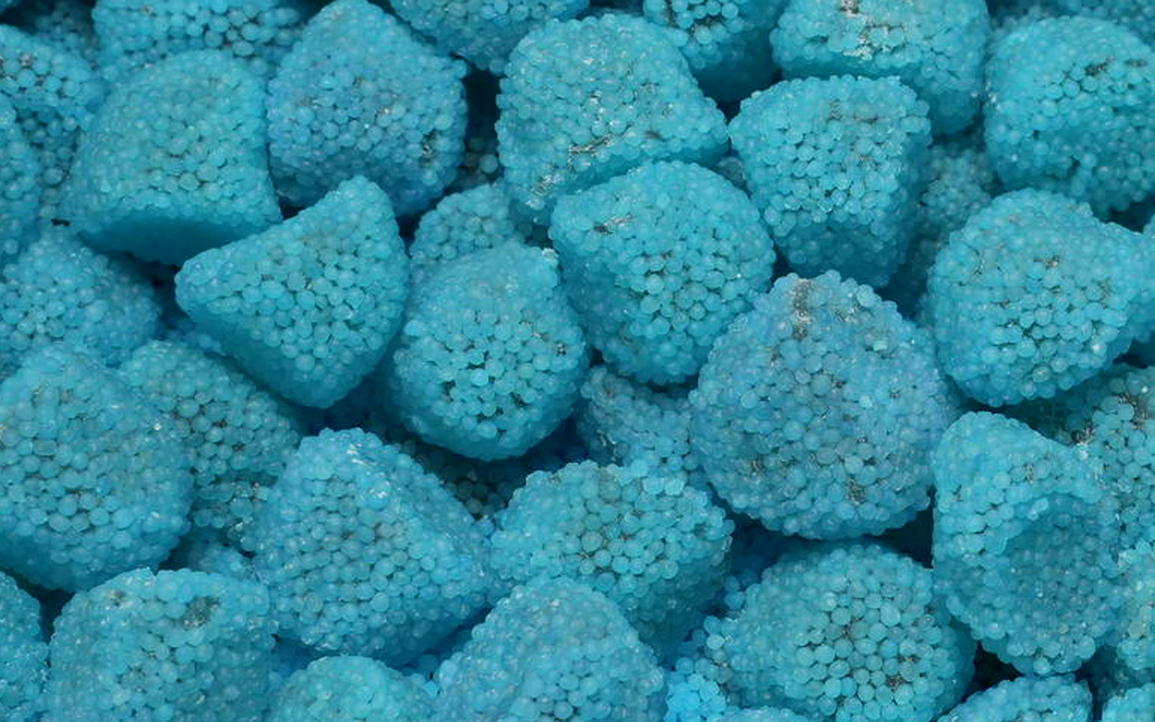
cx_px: 1273
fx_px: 3561
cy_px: 230
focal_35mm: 113
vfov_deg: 11.6
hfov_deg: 17.8
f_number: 13
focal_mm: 42.8
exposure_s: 1/125
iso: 250
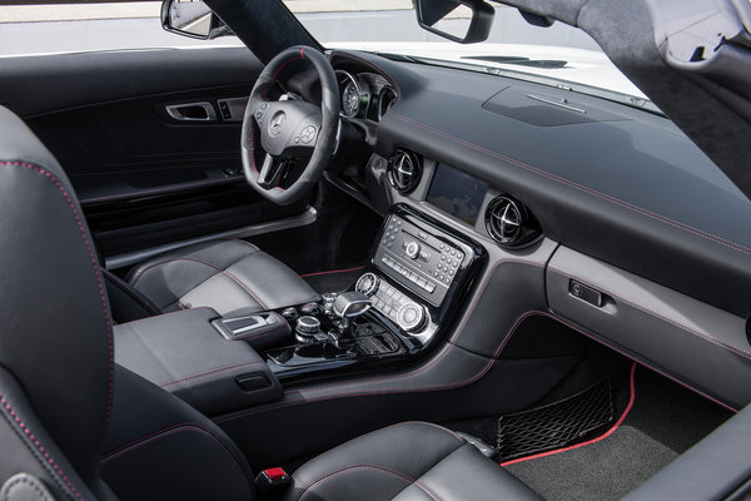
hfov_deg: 58.7
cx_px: 376
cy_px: 250
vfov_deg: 41.1
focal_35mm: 32
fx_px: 668
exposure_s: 1/30
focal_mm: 32
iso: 100
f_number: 11
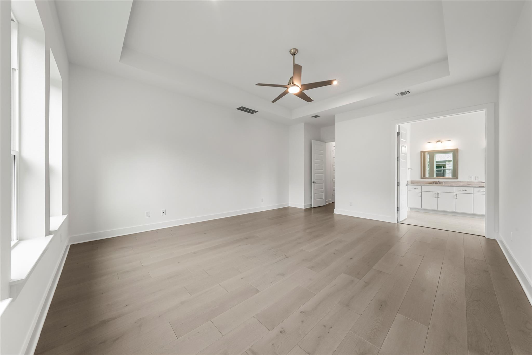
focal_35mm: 12
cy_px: 178
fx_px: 177
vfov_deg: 90.1
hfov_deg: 112.6
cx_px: 266
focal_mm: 12
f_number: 11
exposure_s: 1/4
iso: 400
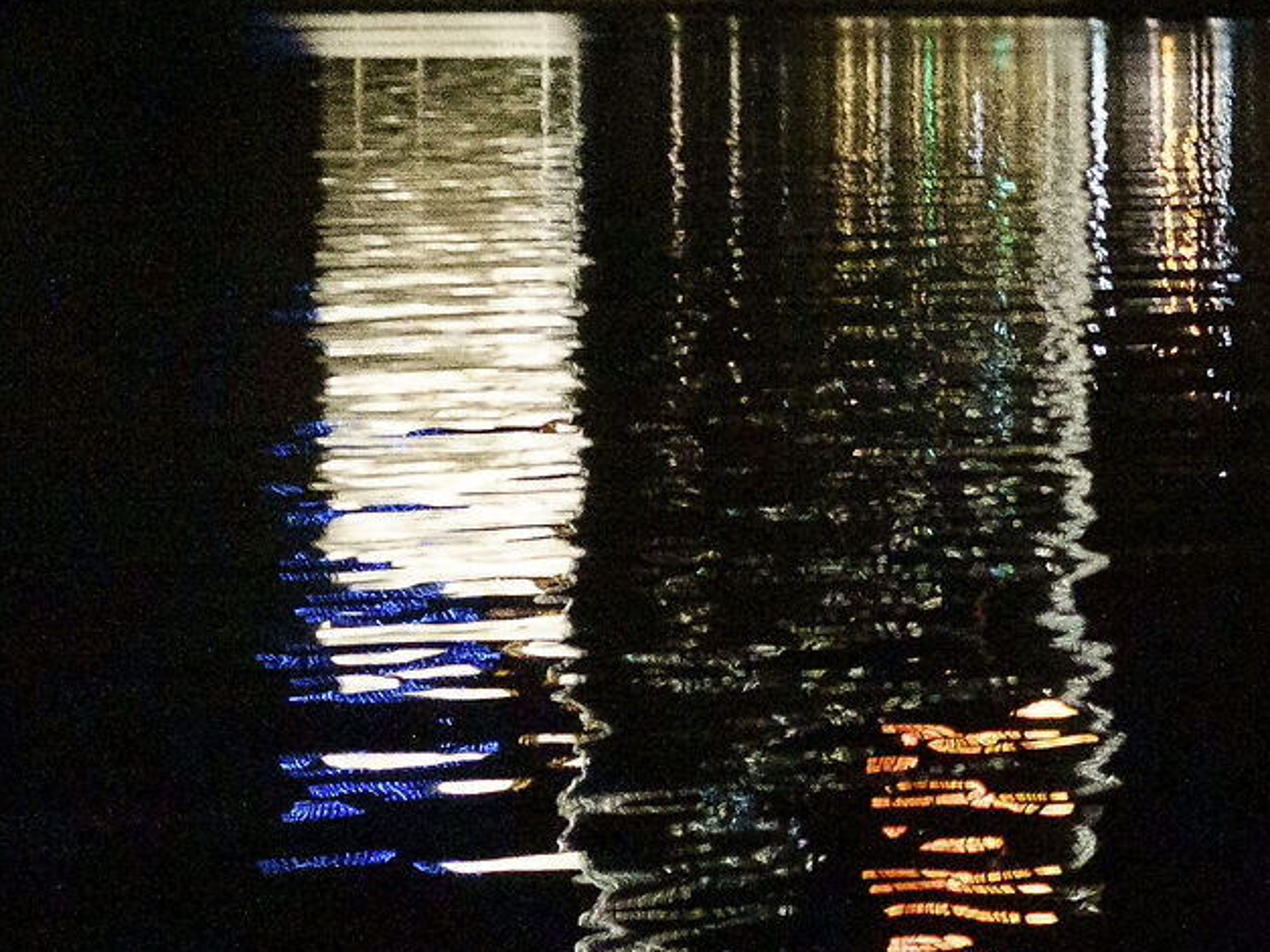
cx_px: 1827
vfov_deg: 9.6
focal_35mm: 151
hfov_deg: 12.5
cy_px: -320
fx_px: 5539
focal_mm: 27
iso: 6400
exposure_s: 1/30
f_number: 2.8
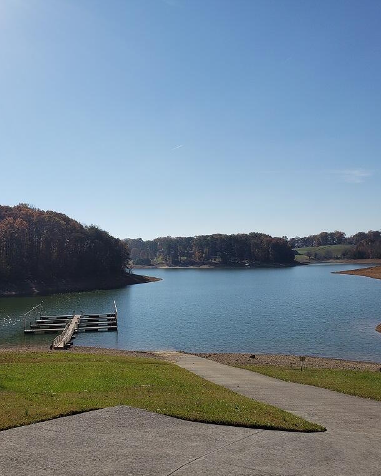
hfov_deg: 43.0
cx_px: 145
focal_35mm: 34
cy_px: 239
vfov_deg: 52.8
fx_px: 479
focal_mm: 4.3
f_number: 2.4
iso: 50
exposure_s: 1/2686
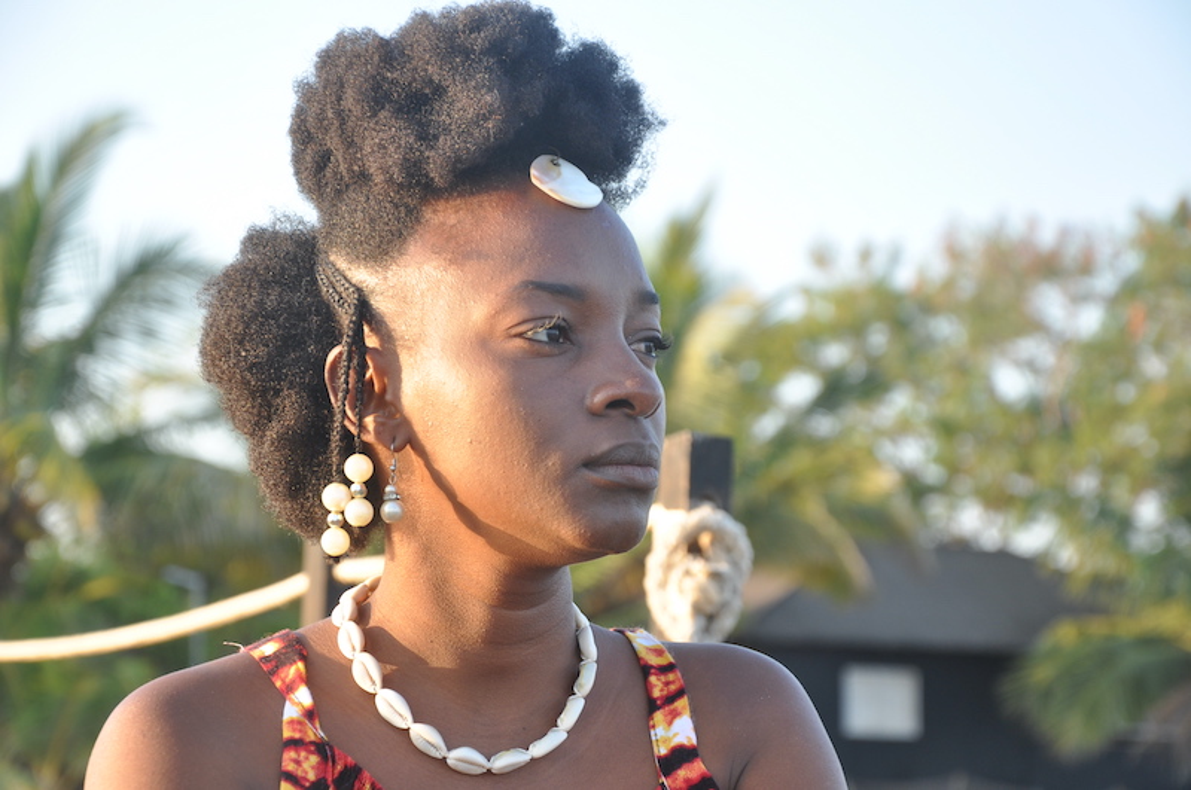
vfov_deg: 13.0
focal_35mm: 105
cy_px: 395
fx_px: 3469
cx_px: 596
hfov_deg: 19.5
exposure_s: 1/80
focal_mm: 70
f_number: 9
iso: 200
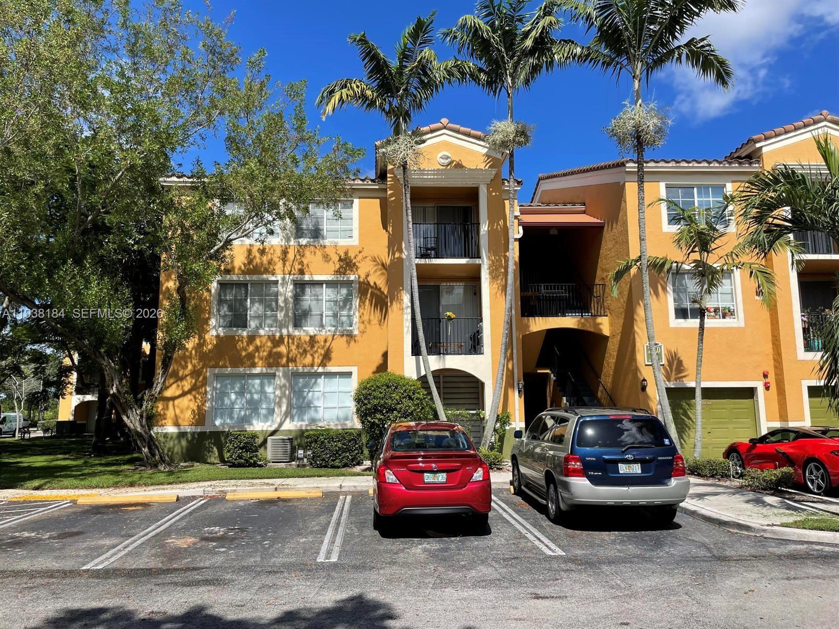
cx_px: 420
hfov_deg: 67.3
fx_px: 630
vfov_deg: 53.1
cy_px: 314
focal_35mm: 26
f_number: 1.6
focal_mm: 4.2
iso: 32
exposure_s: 1/3610
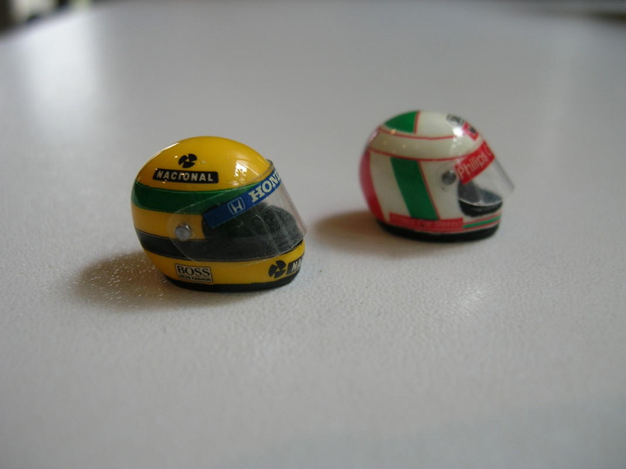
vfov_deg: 39.6
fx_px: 651
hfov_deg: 51.4
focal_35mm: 36
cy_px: 234
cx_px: 313
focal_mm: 6
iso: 50
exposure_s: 1/17.4
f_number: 2.7
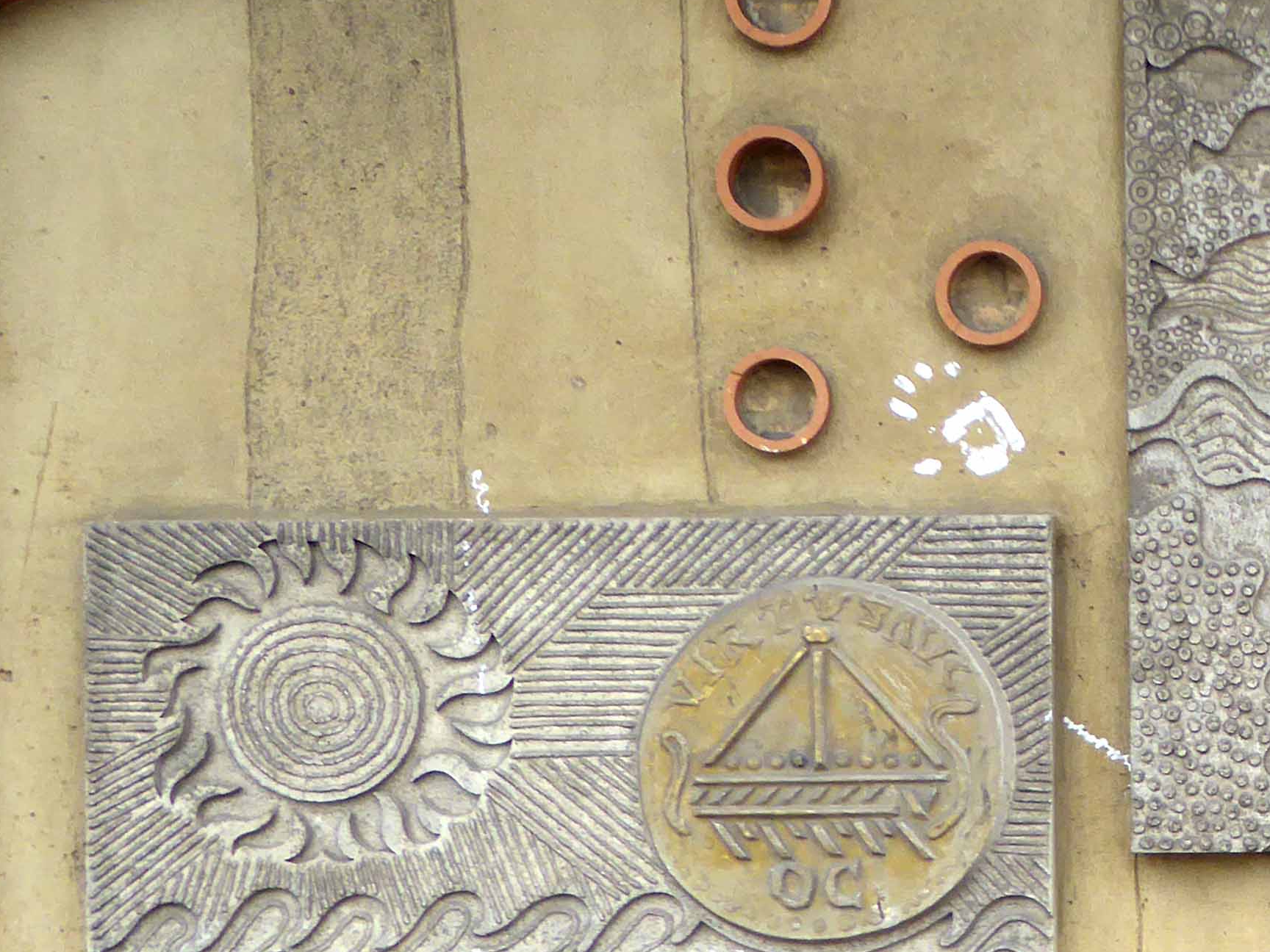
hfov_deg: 18.1
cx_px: 1594
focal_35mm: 102
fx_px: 3742
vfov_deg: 14.5
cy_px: 695
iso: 125
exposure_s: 1/60
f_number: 3.7
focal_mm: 6.3
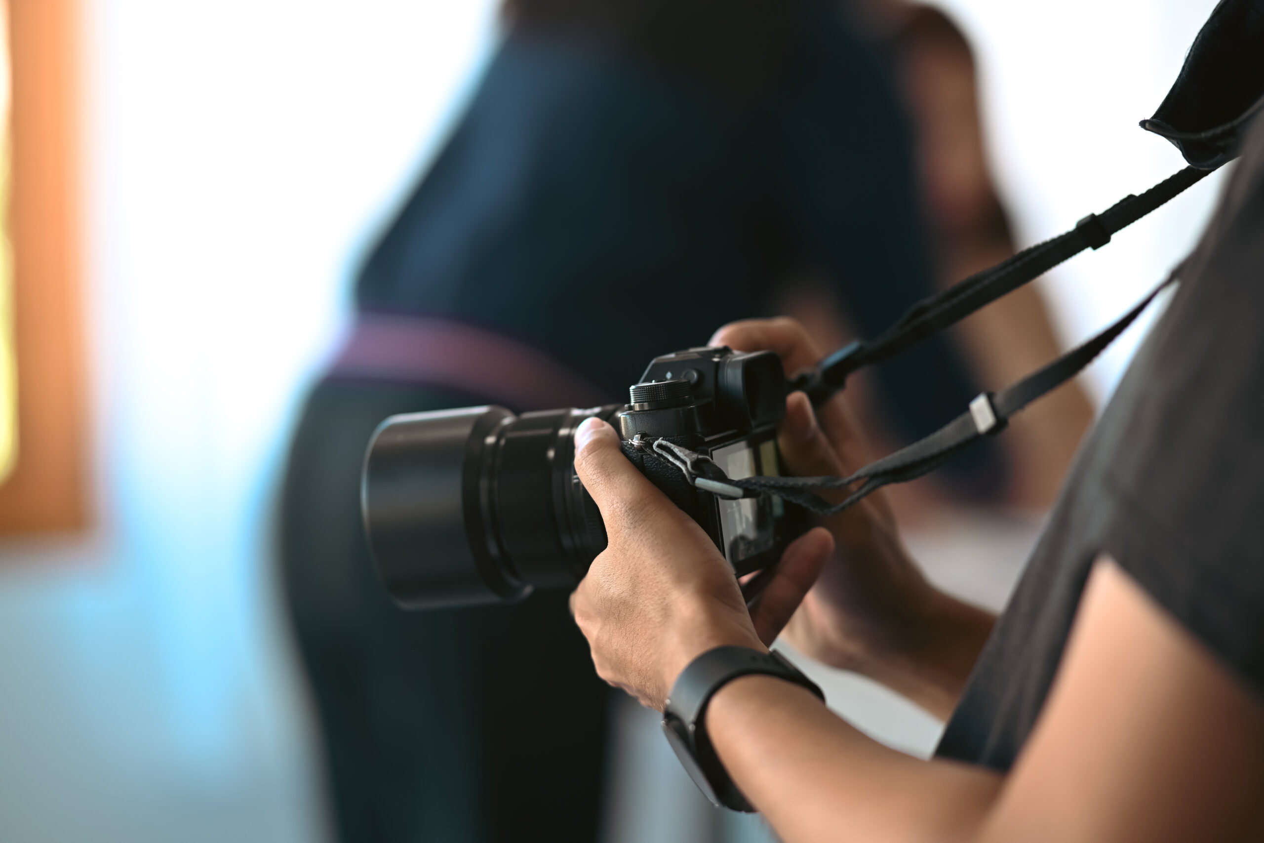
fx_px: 3687
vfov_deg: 13.0
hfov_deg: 19.5
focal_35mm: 105
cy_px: 422
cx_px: 632
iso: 640
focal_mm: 105
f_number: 2.2
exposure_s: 1/400
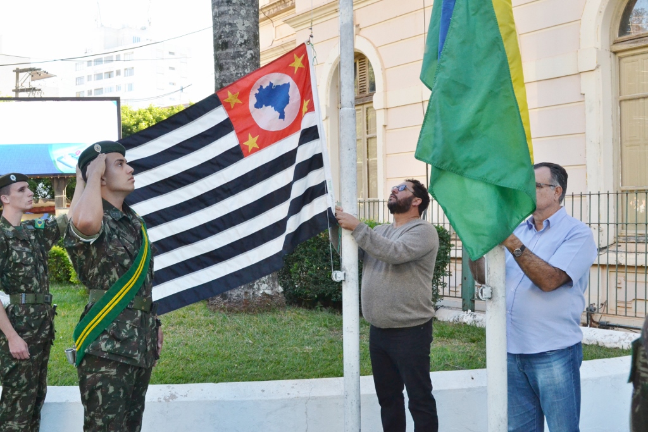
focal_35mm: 45
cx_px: 324
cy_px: 216
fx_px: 810
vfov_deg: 29.9
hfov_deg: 43.6
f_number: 9
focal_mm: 30
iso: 1600
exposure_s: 1/320
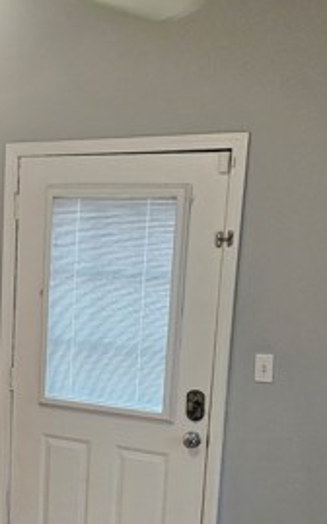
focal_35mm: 58
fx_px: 827
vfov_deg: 34.6
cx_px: -41
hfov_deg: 21.1
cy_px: 370
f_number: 1.8
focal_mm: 5.4
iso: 500
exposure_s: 1/120
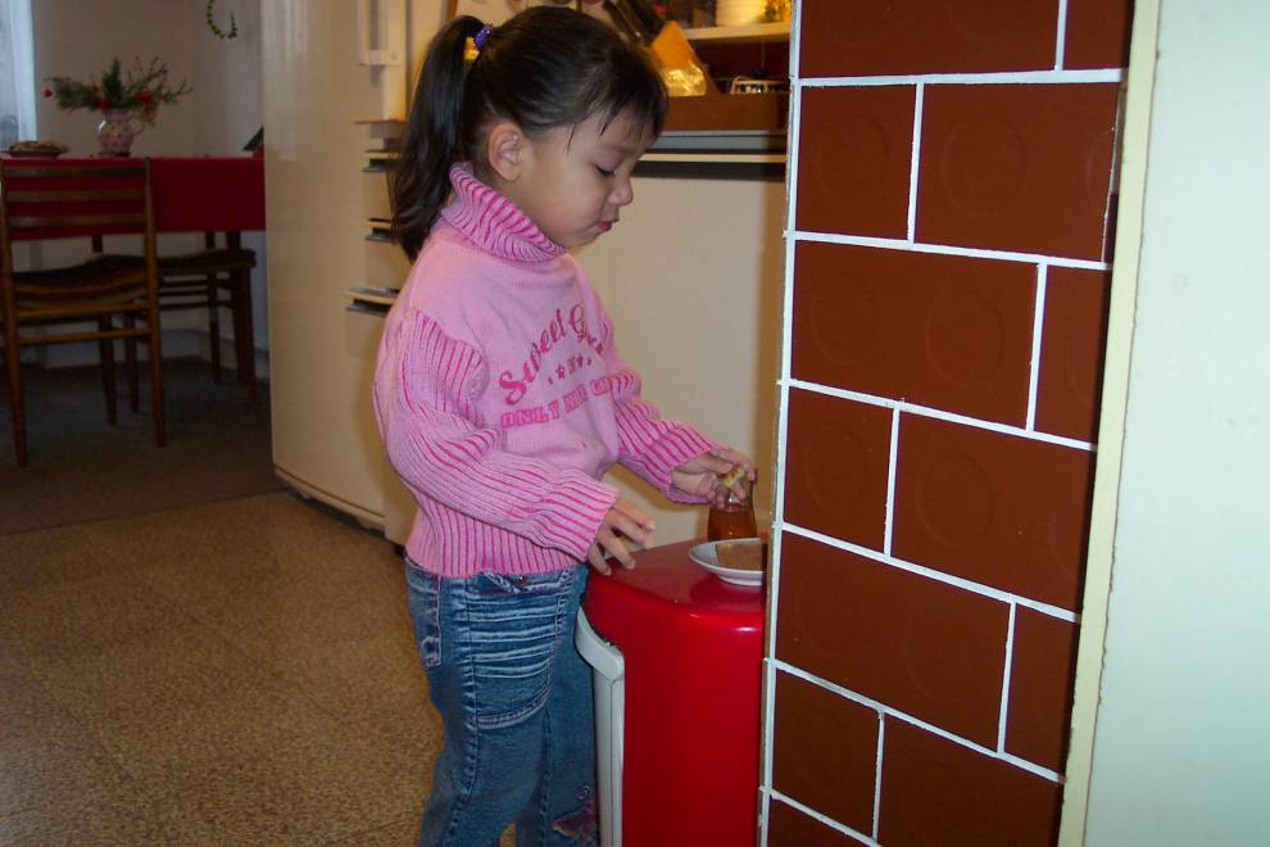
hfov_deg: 50.7
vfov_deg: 35.1
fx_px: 1340
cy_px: 424
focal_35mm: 38
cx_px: 635
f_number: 2.8
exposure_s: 1/30
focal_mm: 8
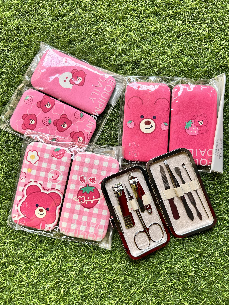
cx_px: 114
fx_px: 229
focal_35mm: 26
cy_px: 152
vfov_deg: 67.3
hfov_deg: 53.1
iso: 50
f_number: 1.5
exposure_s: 1/121
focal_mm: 5.7
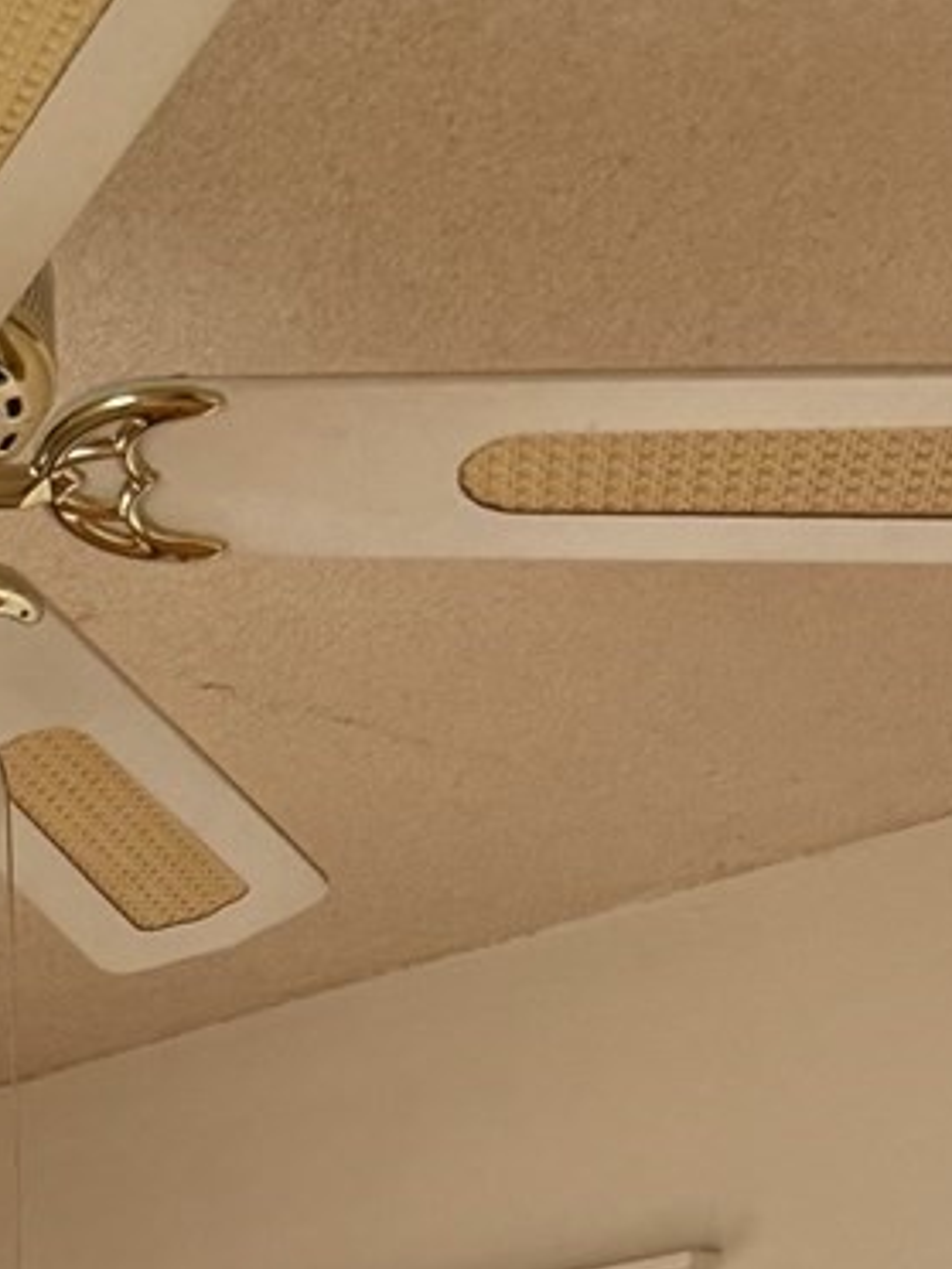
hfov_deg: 14.3
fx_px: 3630
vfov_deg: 16.4
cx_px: -311
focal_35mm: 99
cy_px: 2340
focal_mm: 6.76
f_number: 1.78
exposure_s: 1/104
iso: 200
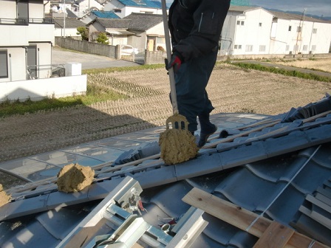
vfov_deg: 37.7
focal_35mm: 38
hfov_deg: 49.0
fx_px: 363
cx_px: 166
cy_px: 124
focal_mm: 6.66
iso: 64
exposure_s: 1/400
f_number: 3.9
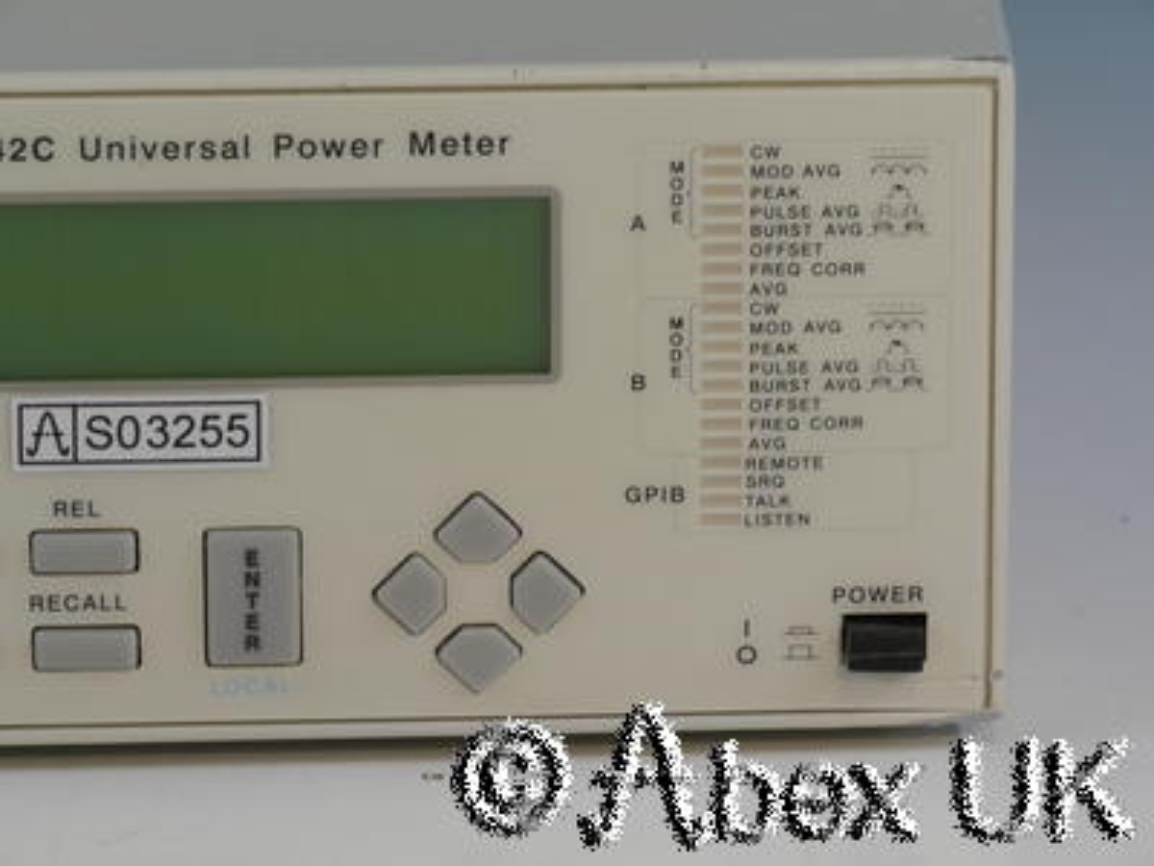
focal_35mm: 280
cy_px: 433
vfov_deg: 5.3
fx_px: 9334
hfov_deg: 7.1
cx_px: 577
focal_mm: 140
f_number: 13
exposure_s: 1/8
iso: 400
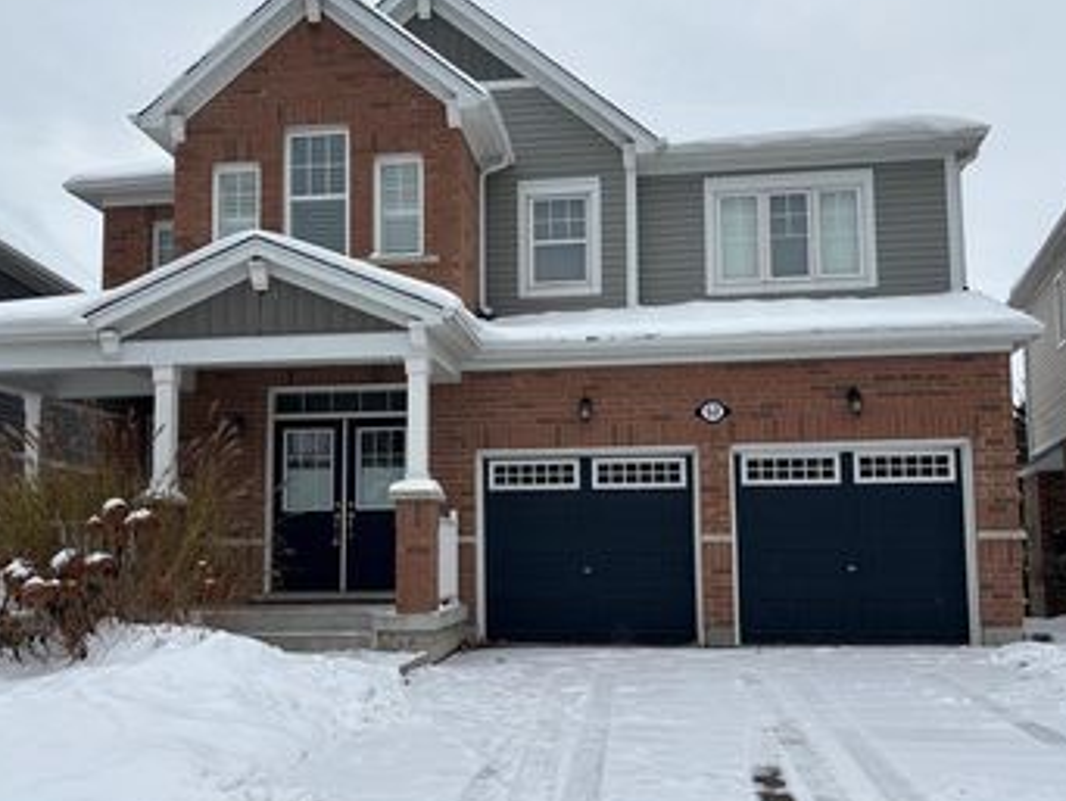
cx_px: 492
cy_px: 435
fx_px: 1171
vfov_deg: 37.7
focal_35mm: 38
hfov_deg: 48.9
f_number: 1.6
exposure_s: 1/3650
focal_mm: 5.96
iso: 50
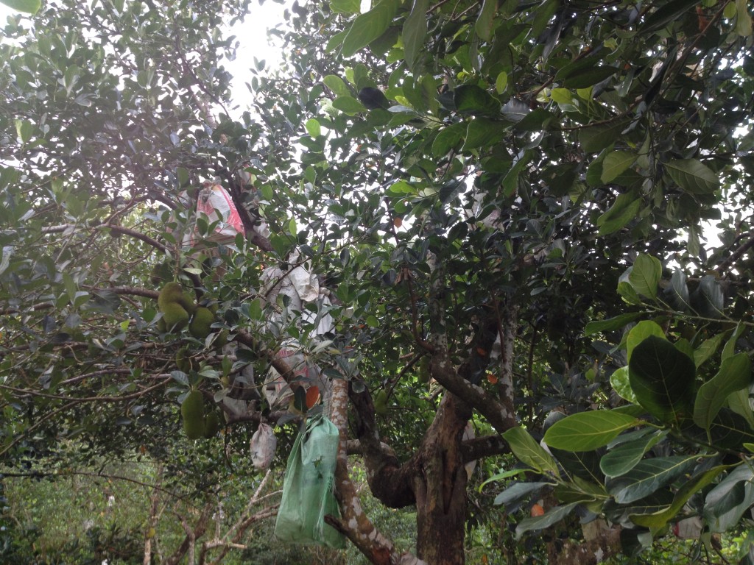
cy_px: 282
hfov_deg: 52.6
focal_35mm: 35
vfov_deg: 40.7
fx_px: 762
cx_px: 377
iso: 50
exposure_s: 1/24
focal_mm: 4.28
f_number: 2.4
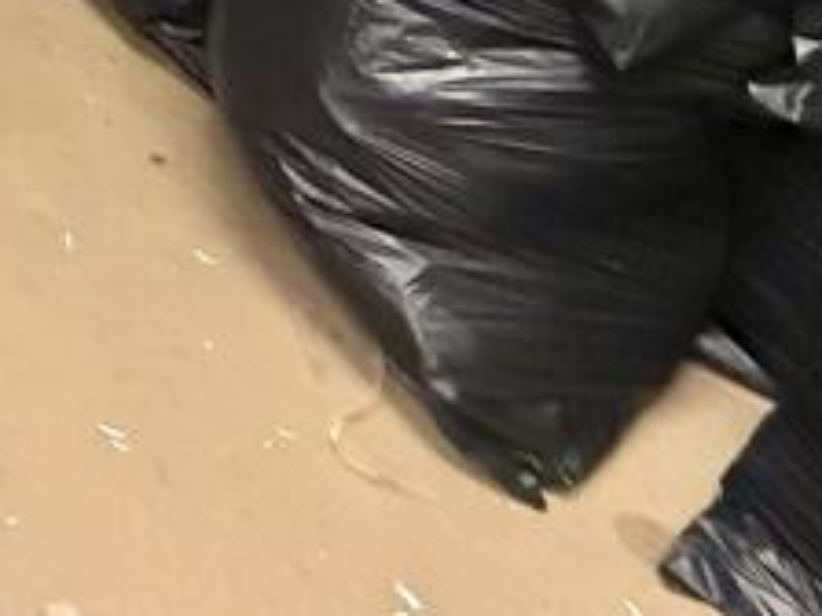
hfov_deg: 20.6
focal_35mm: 64
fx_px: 1520
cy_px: -752
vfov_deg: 15.7
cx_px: -679
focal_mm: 2.22
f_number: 2.2
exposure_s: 1/50
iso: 1000
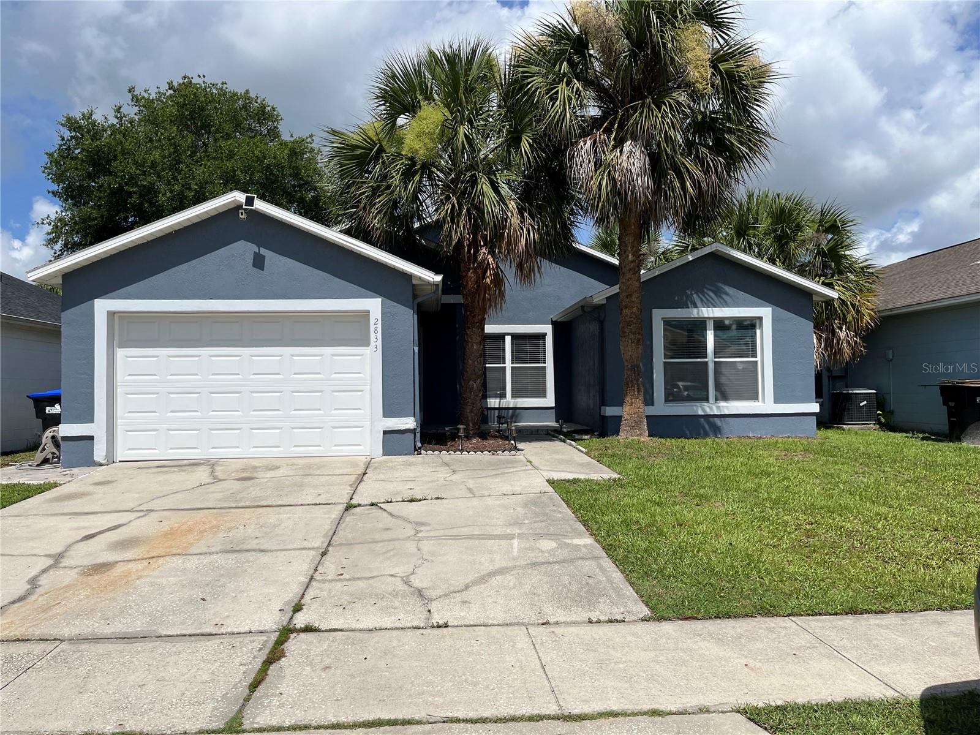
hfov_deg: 67.3
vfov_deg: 53.1
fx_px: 736
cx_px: 490
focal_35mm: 26
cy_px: 368
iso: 50
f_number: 1.6
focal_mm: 5.1
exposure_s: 1/6173
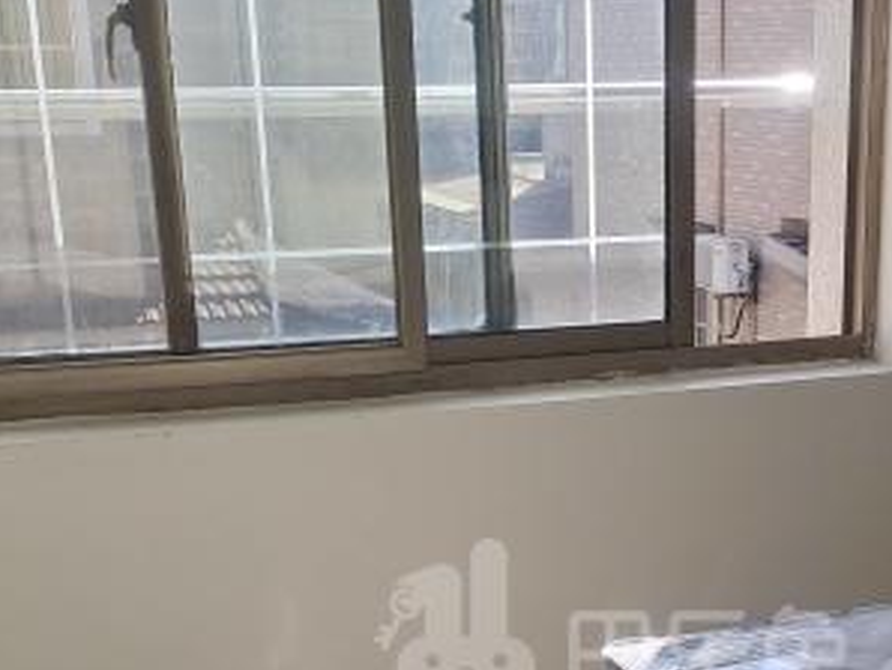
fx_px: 1522
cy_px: 622
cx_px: 614
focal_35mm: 59
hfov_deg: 32.3
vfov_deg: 24.1
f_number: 1.79
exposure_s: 1/629
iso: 50
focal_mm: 4.71
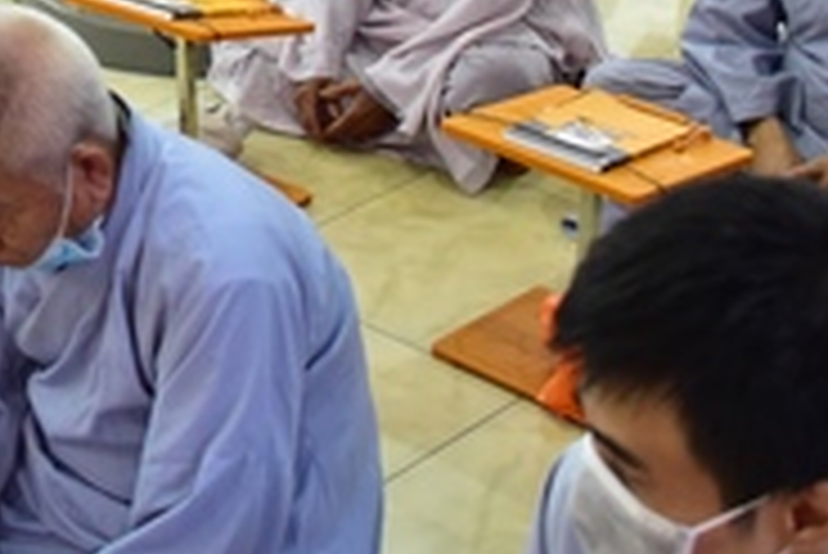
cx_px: 22
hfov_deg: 23.0
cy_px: -225
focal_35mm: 85
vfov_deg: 15.1
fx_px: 1956
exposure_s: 1/50
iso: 2500
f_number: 4
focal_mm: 24
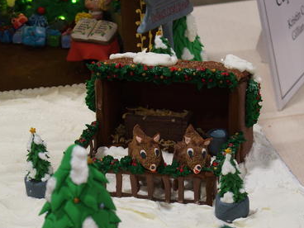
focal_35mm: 137
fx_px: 1203
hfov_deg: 14.4
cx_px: 174
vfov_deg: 10.8
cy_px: 122
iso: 400
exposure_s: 1/60
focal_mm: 24
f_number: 2.8
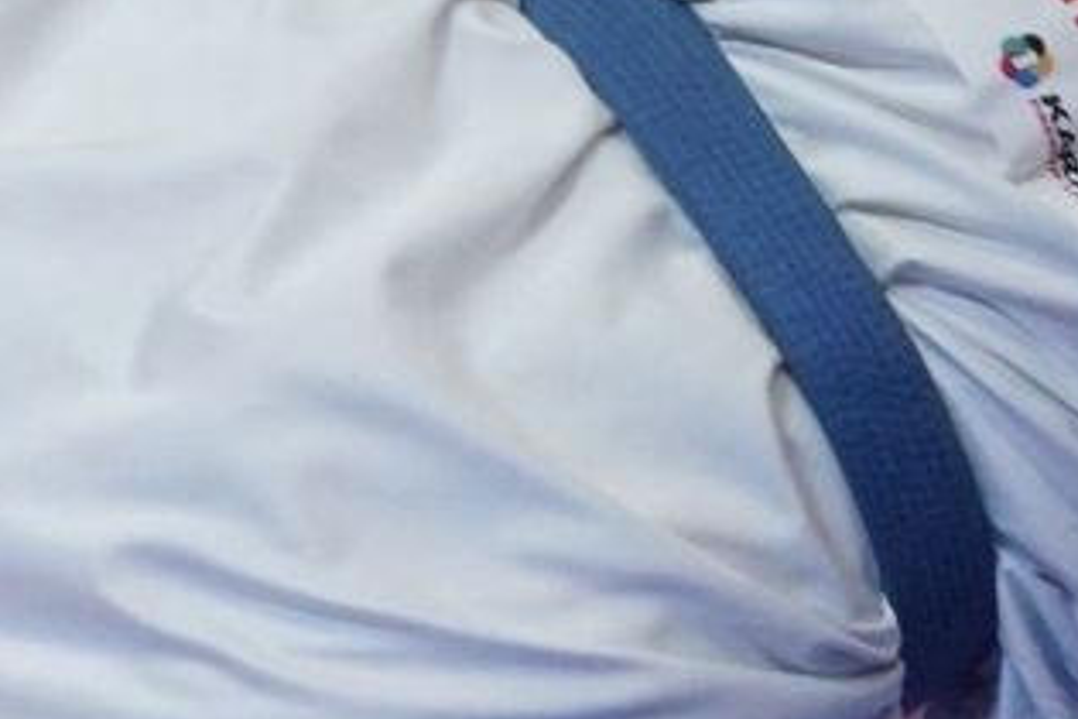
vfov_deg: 1.2
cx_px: -1824
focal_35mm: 1144
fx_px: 34254
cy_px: -120
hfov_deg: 1.8
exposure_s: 1/1000
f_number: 2.8
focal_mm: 200
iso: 4000
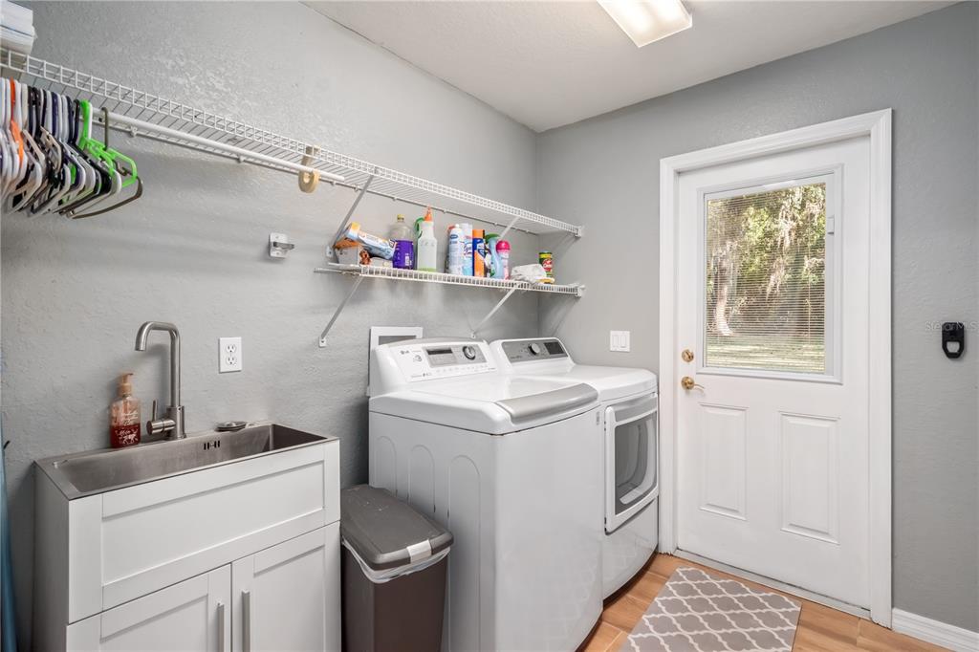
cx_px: 490
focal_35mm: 15
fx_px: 408
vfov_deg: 77.3
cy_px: 326
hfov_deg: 100.4
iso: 250
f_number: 9
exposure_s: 1/4
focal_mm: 10
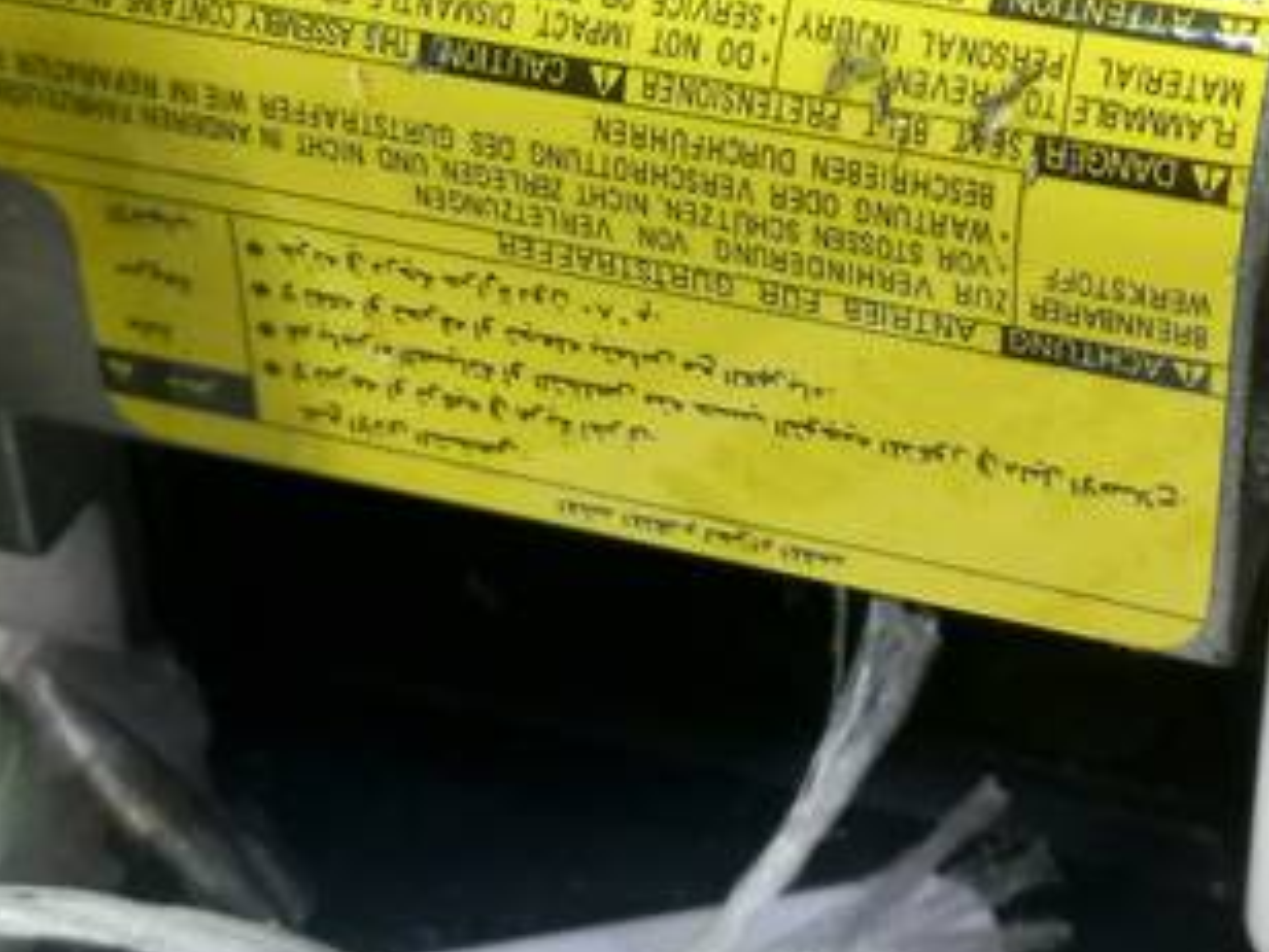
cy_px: 124
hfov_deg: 23.6
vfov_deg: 17.6
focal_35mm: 83
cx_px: 692
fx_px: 3043
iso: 80
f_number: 1.8
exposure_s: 1/50
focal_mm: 4.6
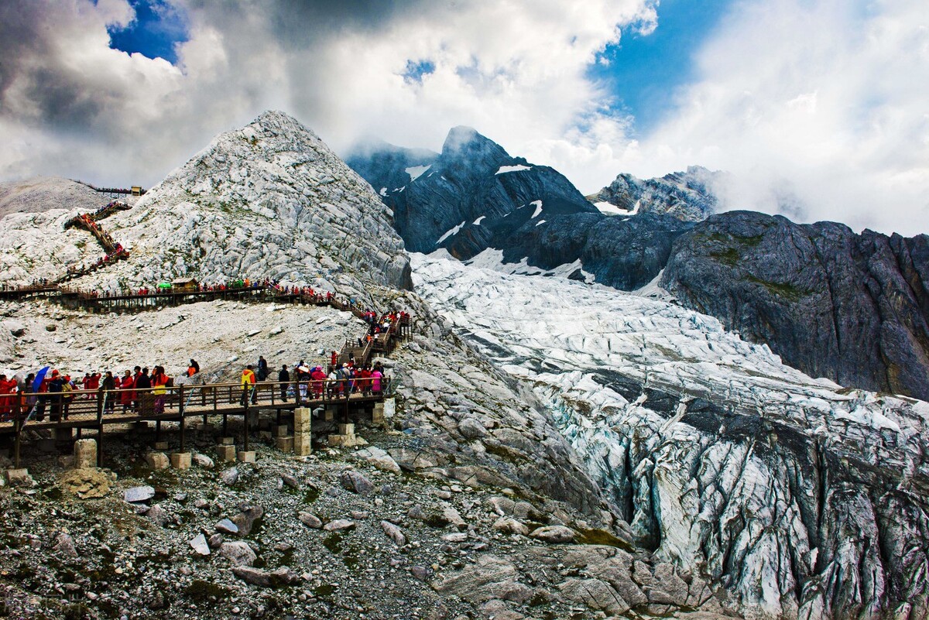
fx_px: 620
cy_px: 310
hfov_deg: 73.7
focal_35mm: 24
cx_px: 464
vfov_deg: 53.2
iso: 200
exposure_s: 1/320
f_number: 14
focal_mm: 24
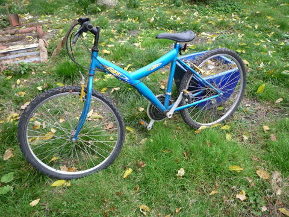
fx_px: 250
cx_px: 144
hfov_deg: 60.0
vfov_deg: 46.8
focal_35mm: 30
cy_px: 108
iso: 100
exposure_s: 1/40
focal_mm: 5.2
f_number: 3.3
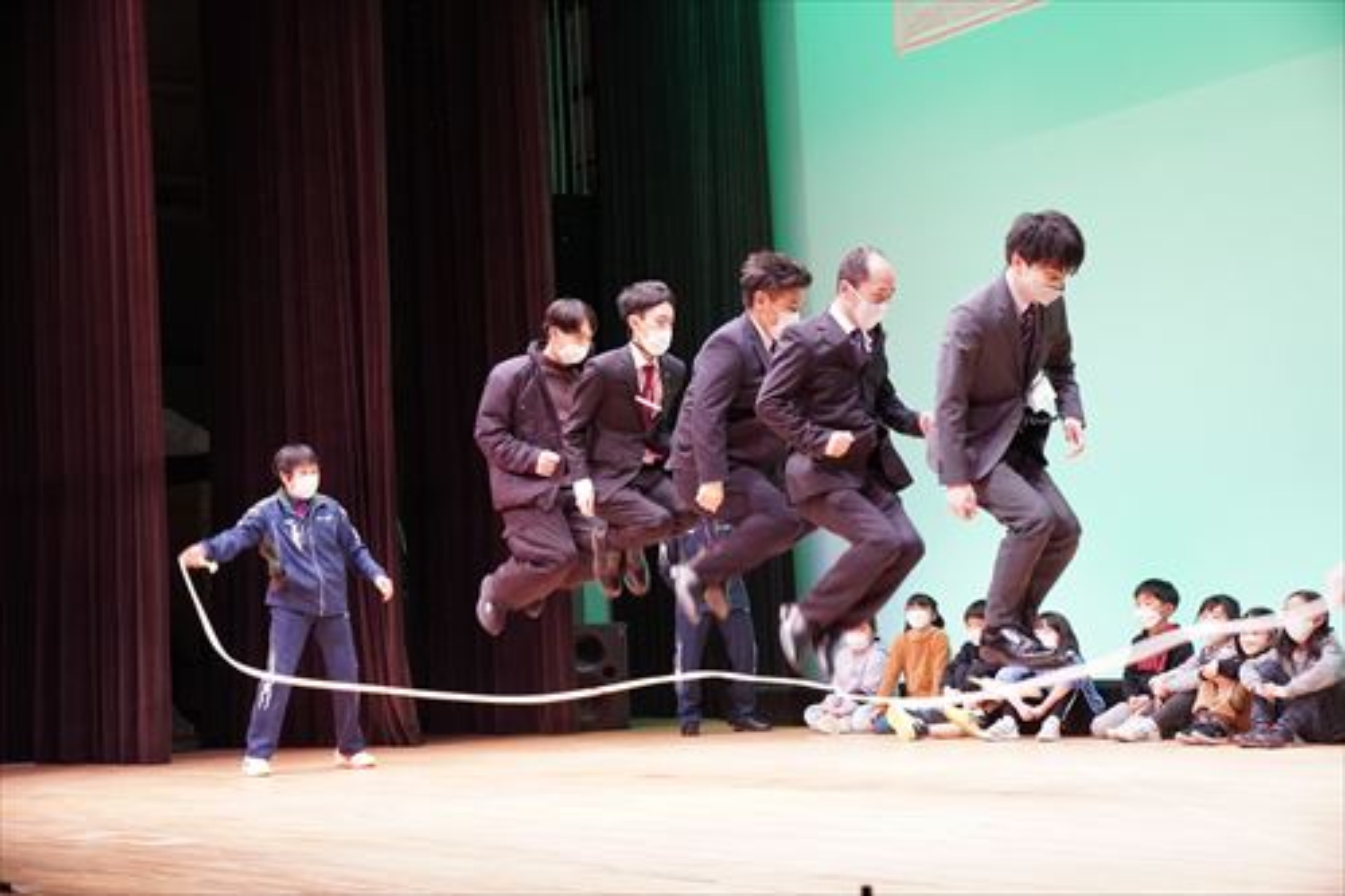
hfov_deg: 32.6
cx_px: 672
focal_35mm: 62
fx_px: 2297
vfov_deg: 22.1
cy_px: 448
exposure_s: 1/160
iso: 3200
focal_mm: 41
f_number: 4.5
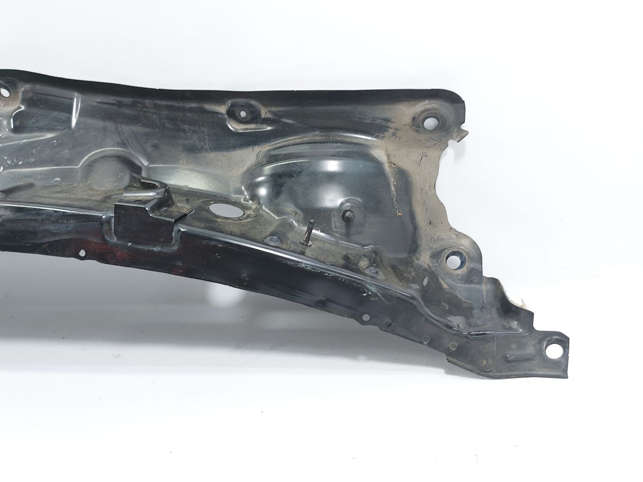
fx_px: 483
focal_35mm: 26
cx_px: 303
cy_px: 243
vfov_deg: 53.1
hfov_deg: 67.3
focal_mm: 5.23
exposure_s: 1/50
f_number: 1.8
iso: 64
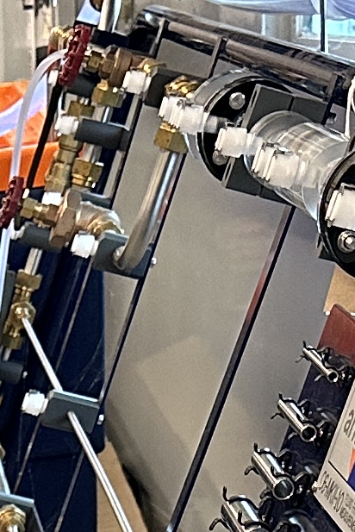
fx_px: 2408
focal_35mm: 163
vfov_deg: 11.3
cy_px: 1105
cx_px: -449
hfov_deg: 7.9
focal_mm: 6.86
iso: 250
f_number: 1.78
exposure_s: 1/90
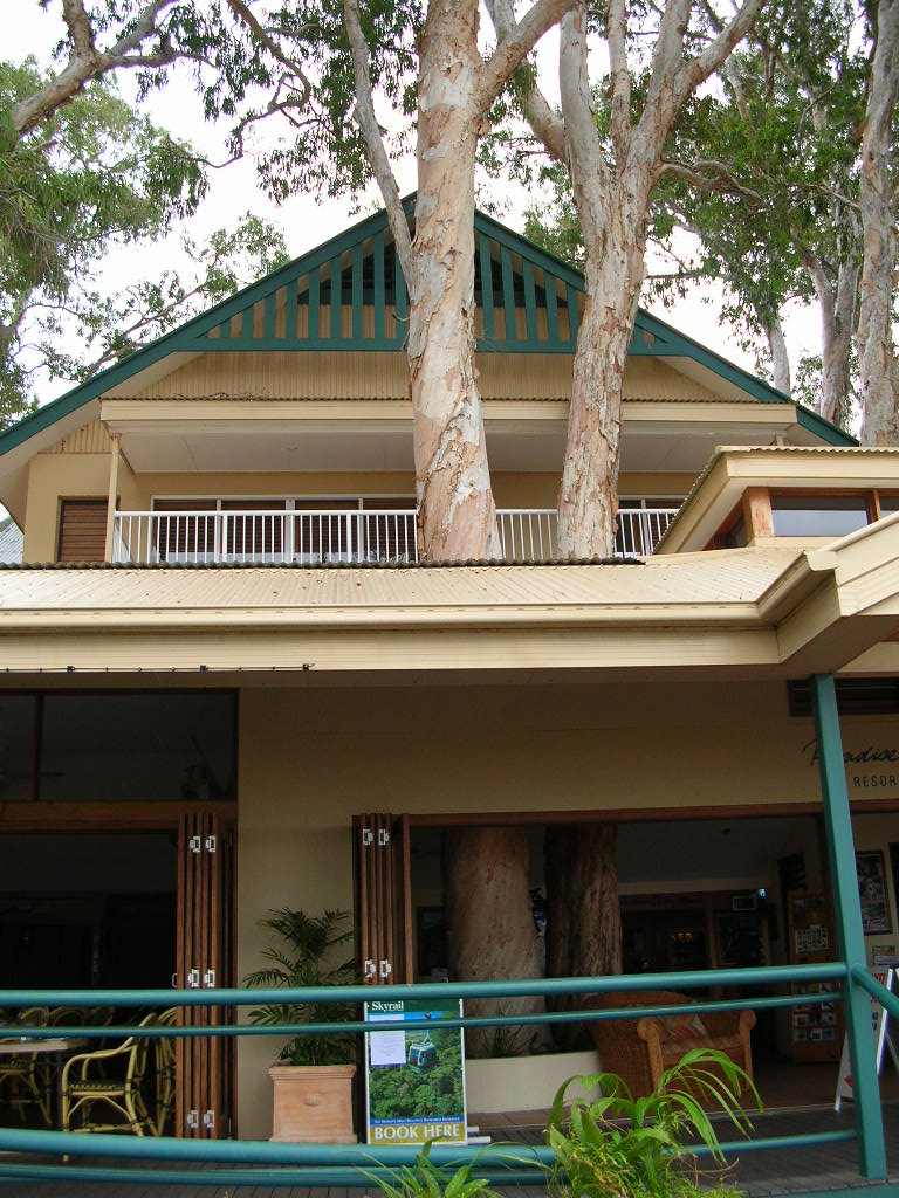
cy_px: 599
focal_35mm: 35
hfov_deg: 40.7
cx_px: 450
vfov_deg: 52.6
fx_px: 1212
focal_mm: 5.8
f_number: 2.8
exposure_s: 1/150
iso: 50
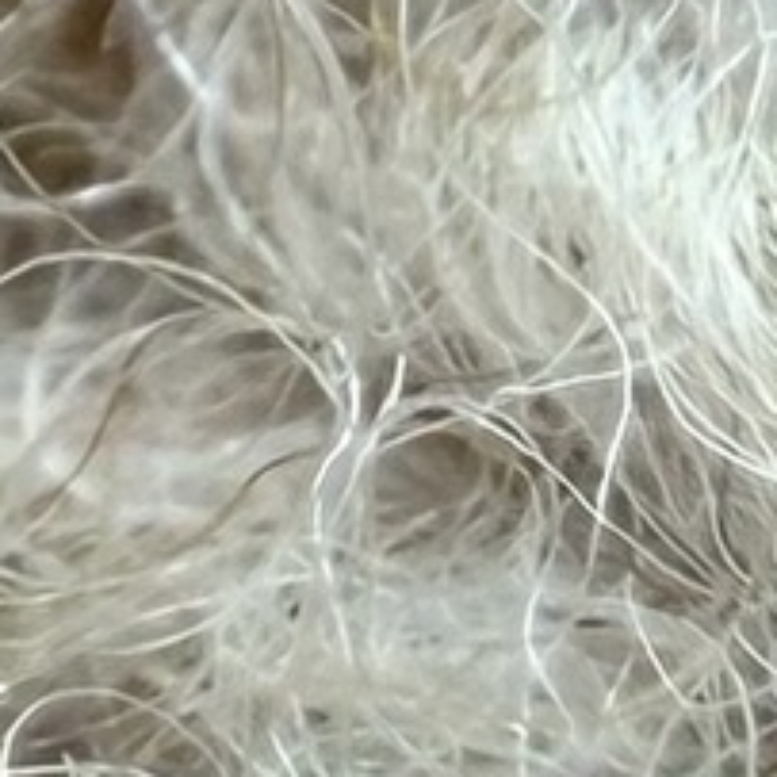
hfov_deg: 8.2
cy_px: 318
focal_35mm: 214
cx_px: 356
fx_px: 5435
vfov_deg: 8.2
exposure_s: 1/174
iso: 40
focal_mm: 2.22
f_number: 2.2
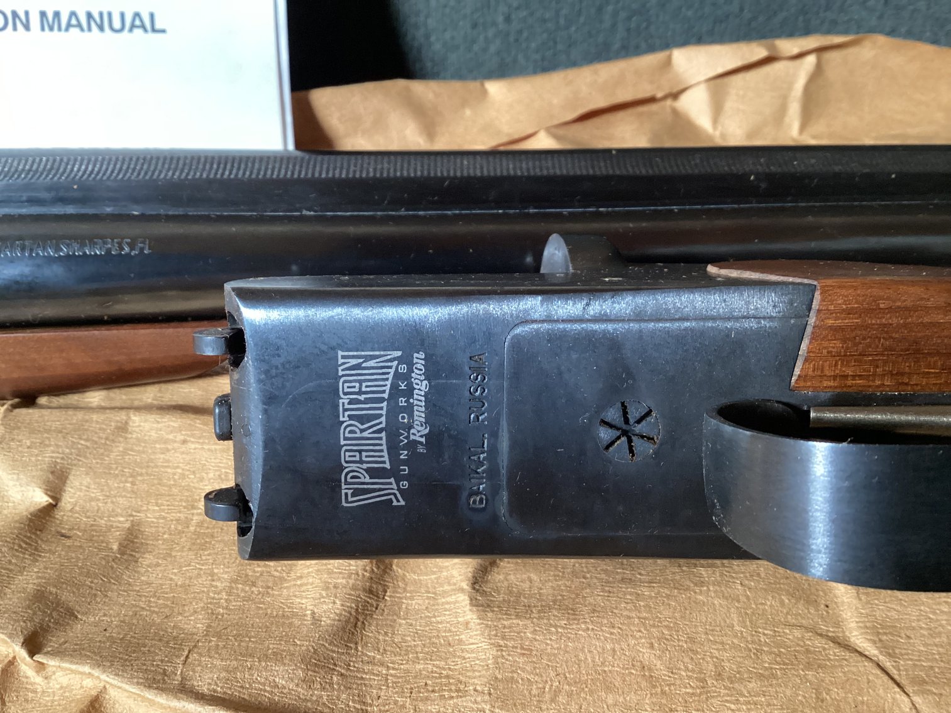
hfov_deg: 58.3
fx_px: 852
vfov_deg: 45.4
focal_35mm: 31
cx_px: 476
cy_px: 356
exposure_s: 1/40
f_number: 2.4
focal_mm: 3.3
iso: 320
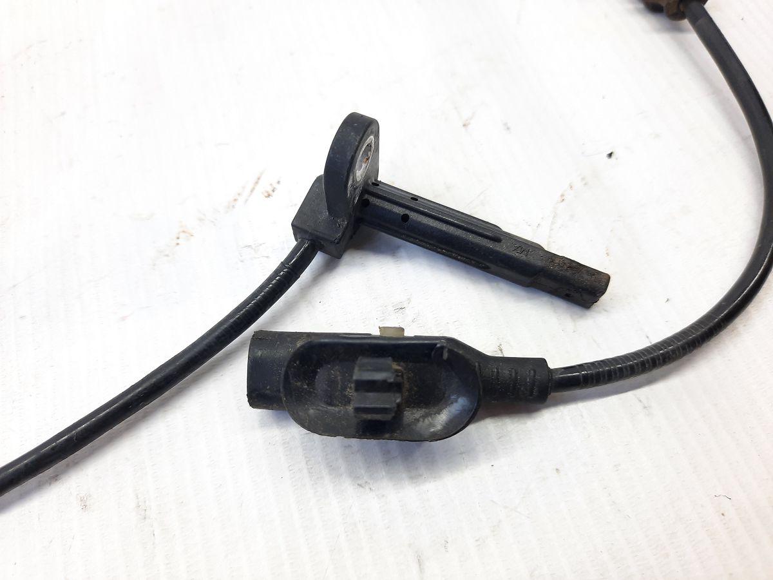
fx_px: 558
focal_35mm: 25
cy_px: 290
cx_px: 386
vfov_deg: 54.9
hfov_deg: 69.4
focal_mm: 4.6
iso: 100
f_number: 2
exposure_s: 1/50
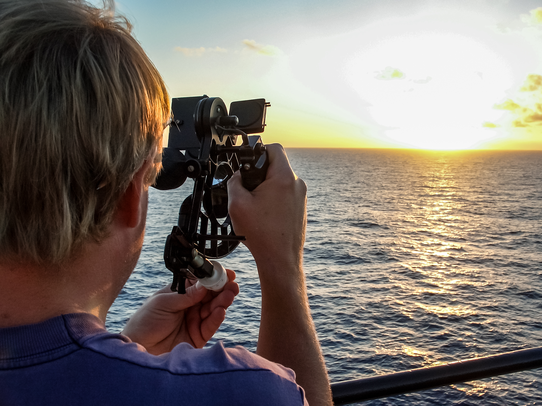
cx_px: 271
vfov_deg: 42.9
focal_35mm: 33
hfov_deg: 55.4
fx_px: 517
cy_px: 203
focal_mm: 7.1
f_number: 5
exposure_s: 1/100
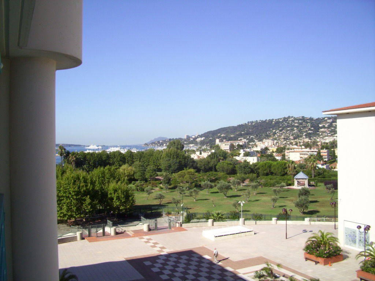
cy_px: 140
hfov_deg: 56.8
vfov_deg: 44.2
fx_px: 347
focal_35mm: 32
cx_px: 188
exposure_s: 1/320
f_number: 5.6
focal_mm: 5.7
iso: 80
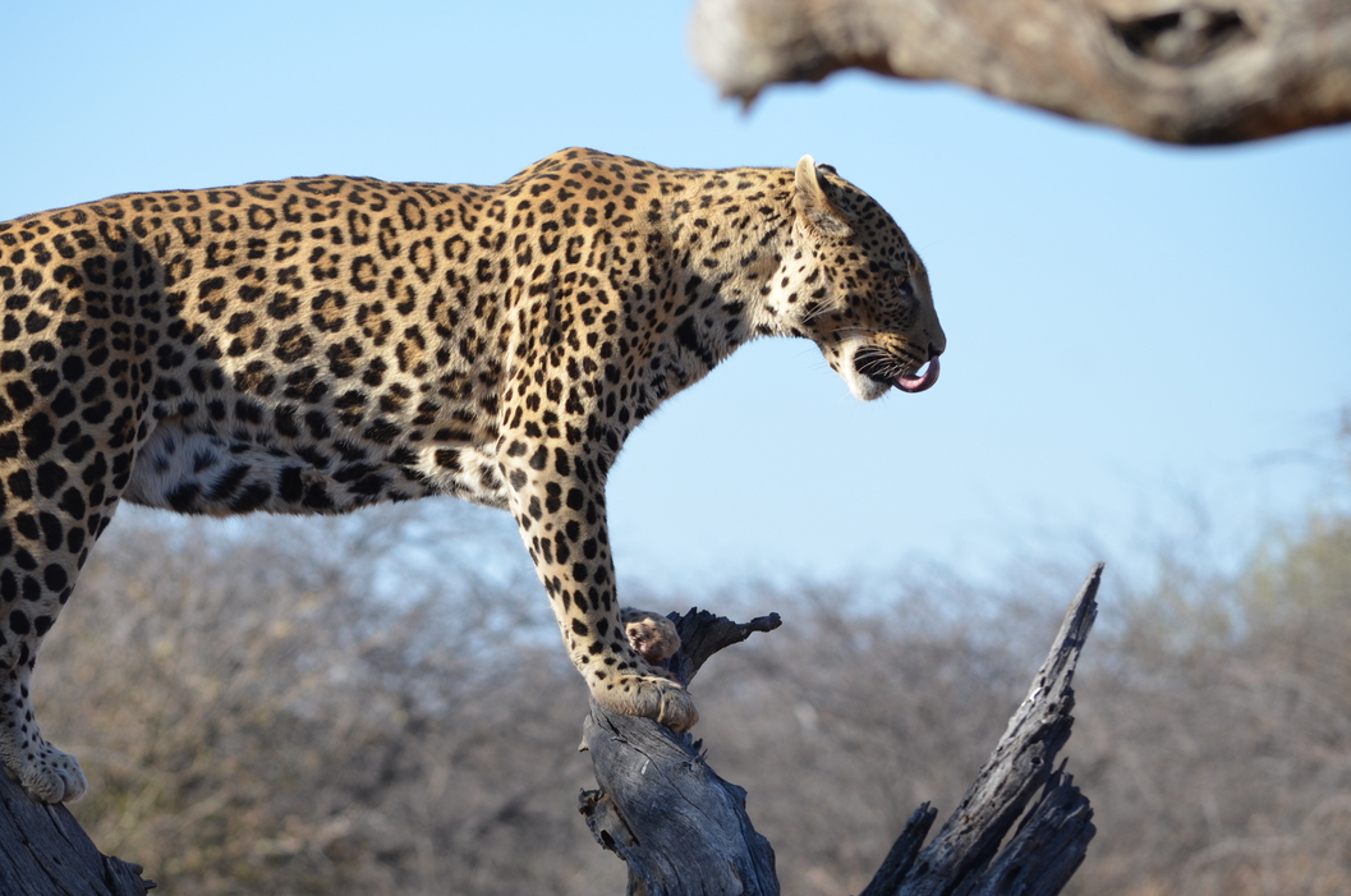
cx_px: 619
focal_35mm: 300
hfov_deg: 6.9
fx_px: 11225
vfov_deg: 4.6
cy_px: 519
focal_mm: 165
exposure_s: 1/640
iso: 200
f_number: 5.6
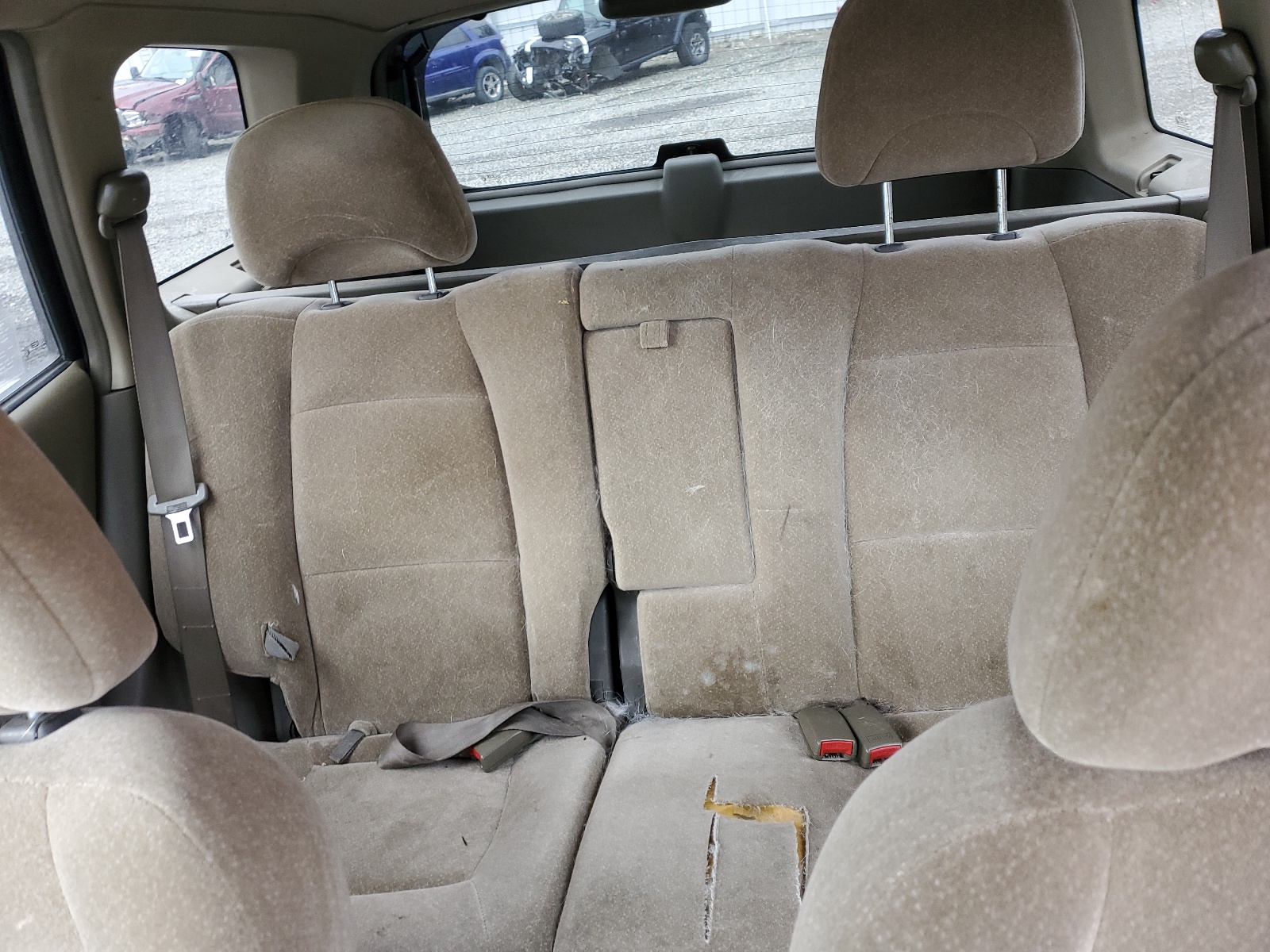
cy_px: 476
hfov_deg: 67.3
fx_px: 954
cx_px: 635
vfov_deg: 53.1
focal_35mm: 26
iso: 95
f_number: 1.5
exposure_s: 1/60.2
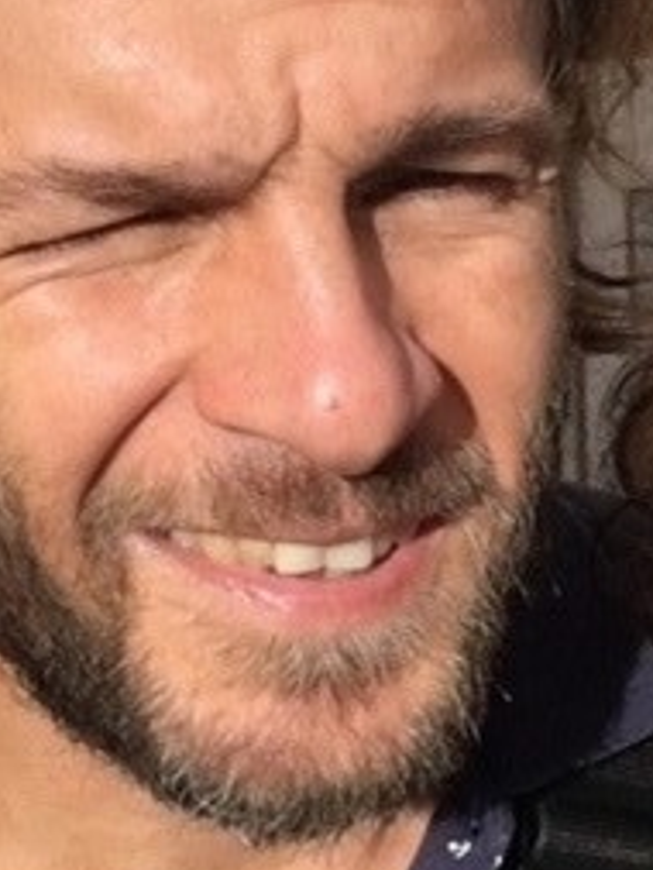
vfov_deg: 20.8
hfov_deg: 15.4
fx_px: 2362
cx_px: 708
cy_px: 316
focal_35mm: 94
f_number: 2.2
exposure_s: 1/2639
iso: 32
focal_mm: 2.65
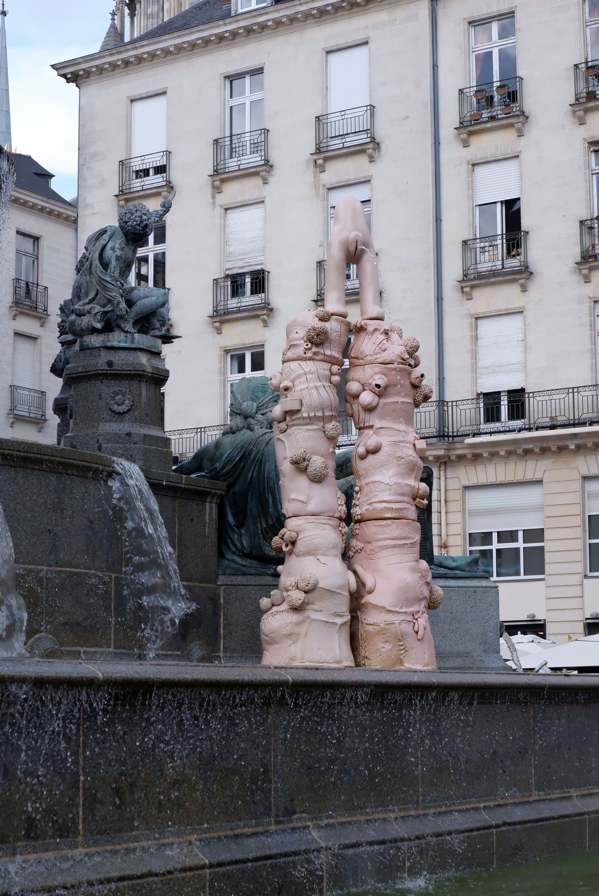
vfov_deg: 29.6
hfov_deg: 20.0
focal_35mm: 68
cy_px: 448
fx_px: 1695
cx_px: 300
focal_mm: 45
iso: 400
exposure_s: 1/450
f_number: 8
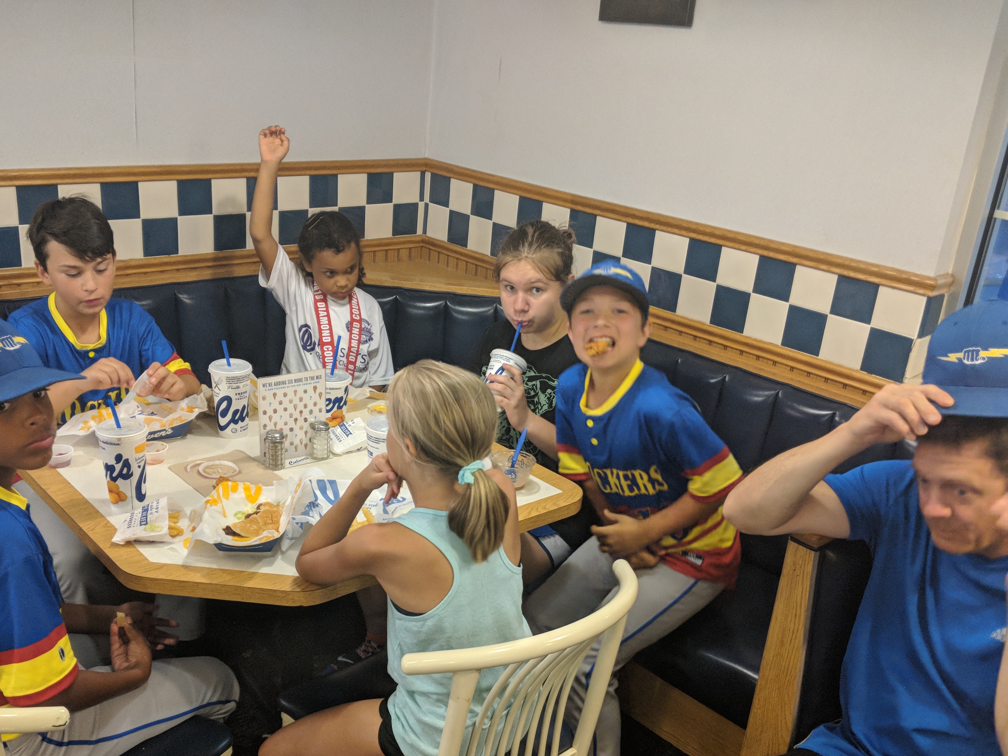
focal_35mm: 34
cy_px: 465
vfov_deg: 41.5
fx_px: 990
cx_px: 456
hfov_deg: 53.9
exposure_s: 1/60
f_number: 1.8
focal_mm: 4.44
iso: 424
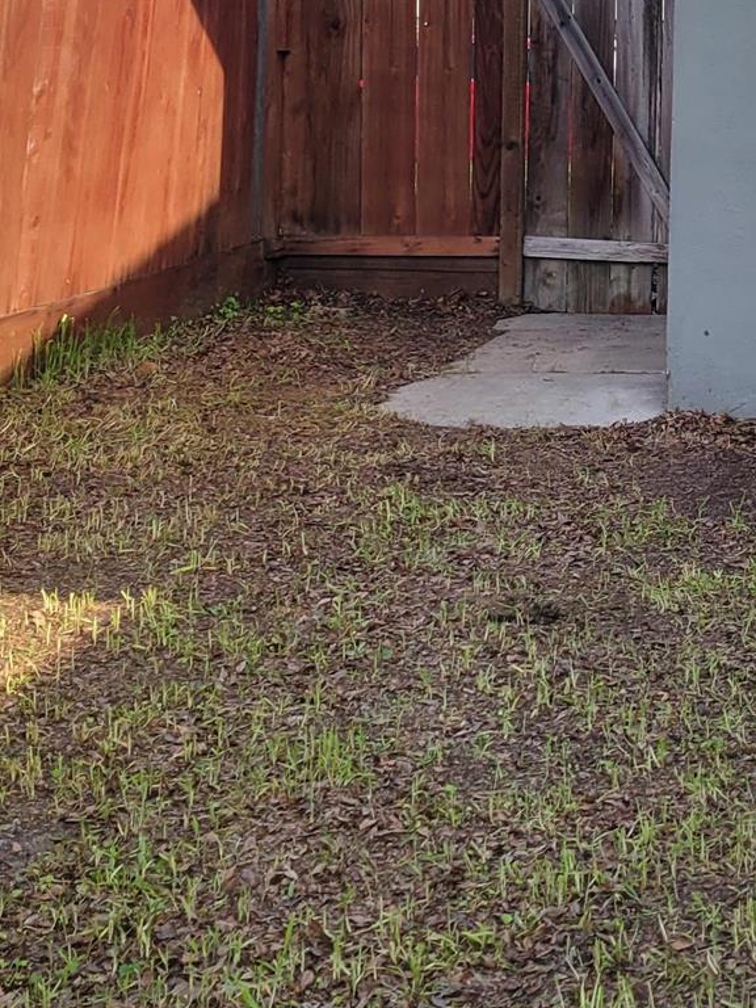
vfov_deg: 24.7
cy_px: 243
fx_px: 2271
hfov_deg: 17.6
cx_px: 1008
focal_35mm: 78
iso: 40
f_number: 1.8
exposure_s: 1/957
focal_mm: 5.4
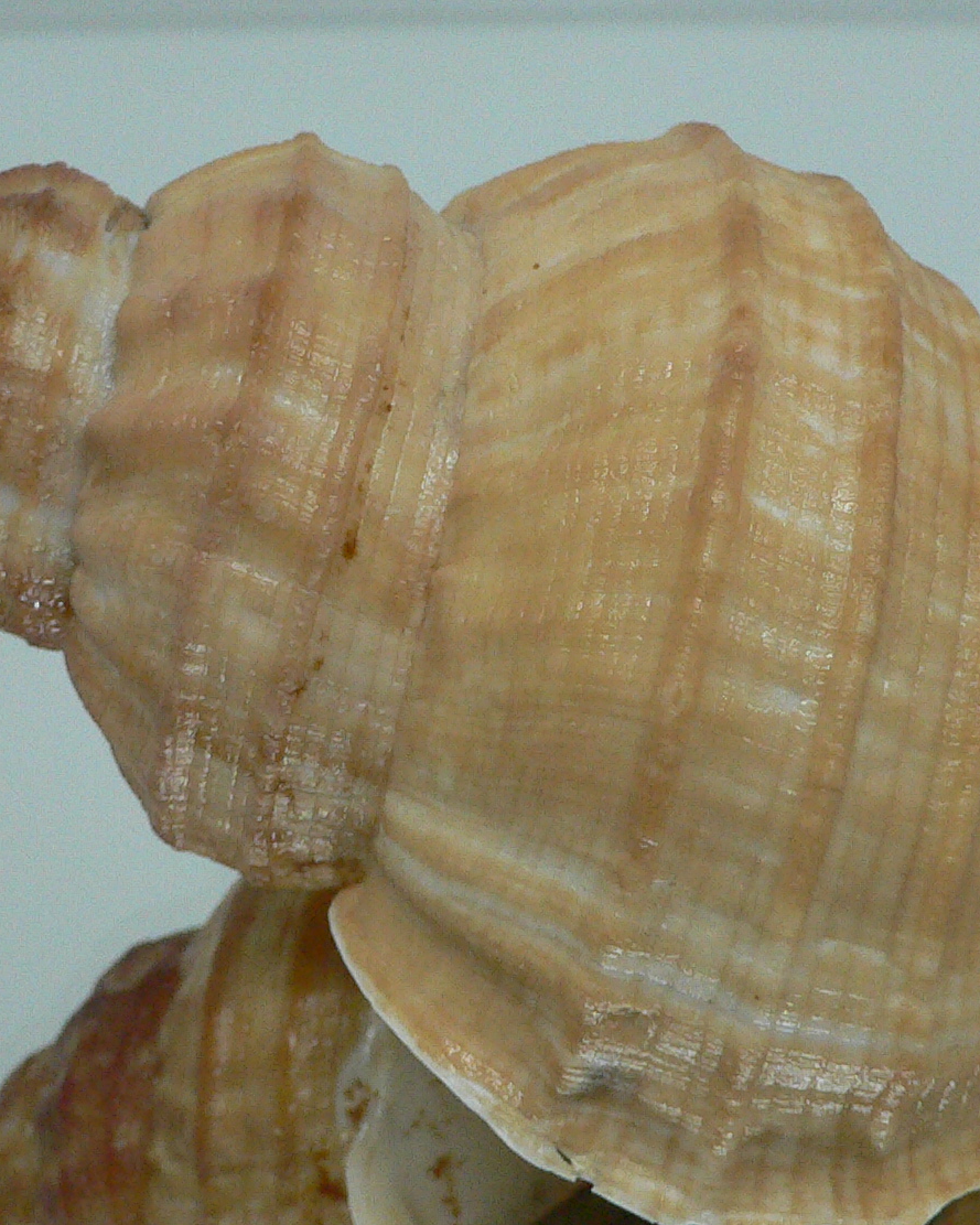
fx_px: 2248
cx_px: 483
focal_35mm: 62
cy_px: 578
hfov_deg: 24.6
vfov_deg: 30.5
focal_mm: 4.6
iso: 200
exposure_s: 1/50
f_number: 2.8
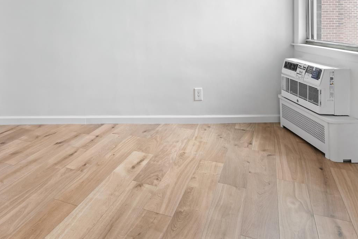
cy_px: 16
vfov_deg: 39.8
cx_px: 131
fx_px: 298
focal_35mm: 30
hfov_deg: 61.0
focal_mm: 16
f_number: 9
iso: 400
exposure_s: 1/1.67
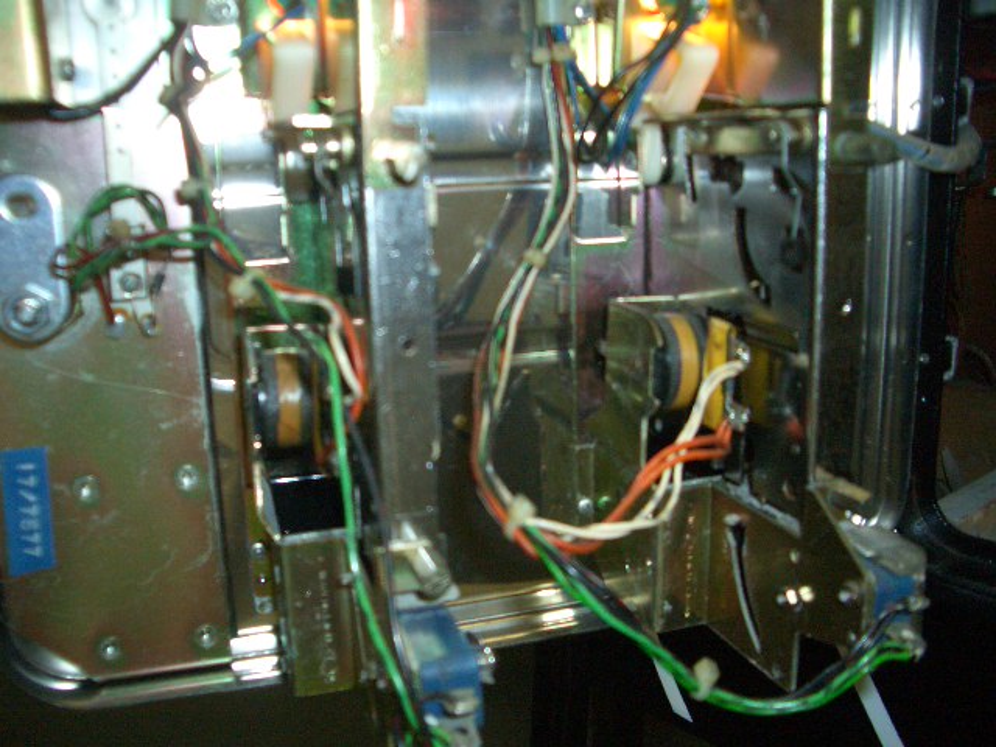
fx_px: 1007
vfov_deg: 40.7
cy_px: 374
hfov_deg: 52.6
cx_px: 498
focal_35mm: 35
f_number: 2.6
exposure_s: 1/60
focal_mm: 5.8
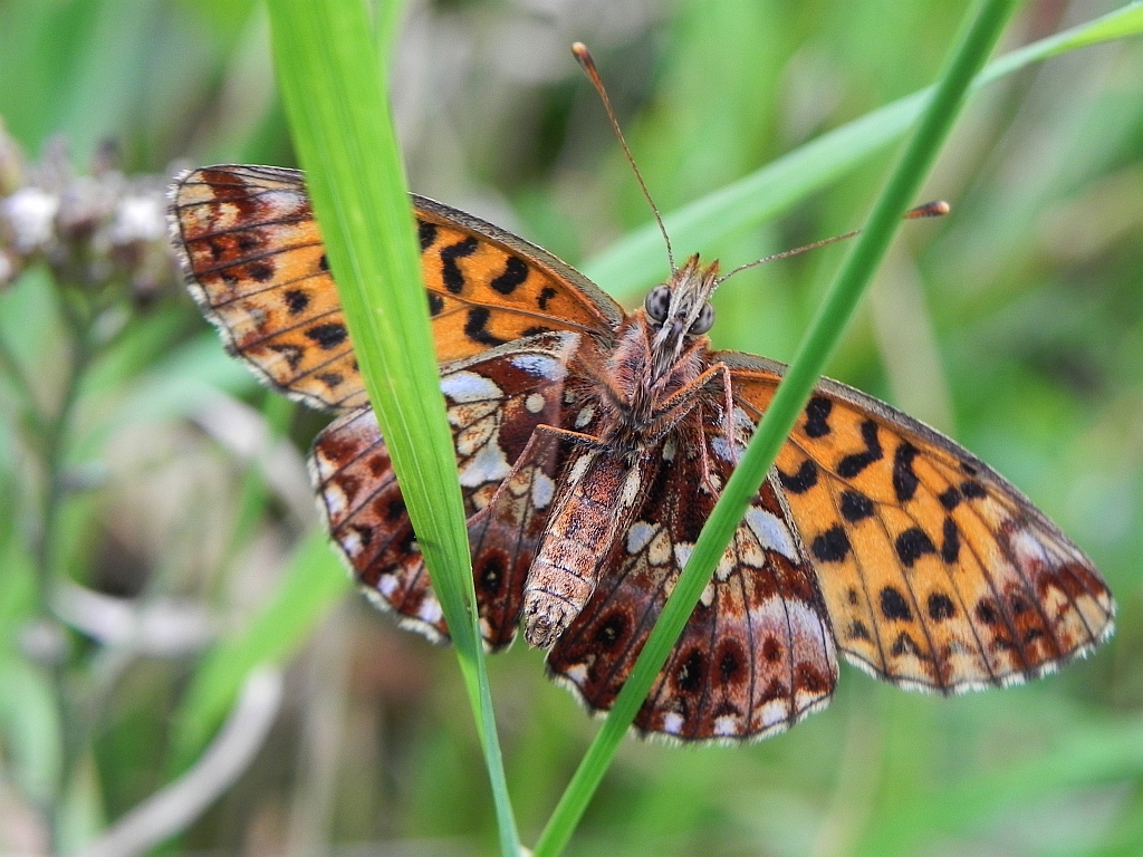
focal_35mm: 85
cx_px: 572
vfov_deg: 17.4
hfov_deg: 23.0
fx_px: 2807
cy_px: 428
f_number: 4
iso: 241
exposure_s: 1/125
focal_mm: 15.1
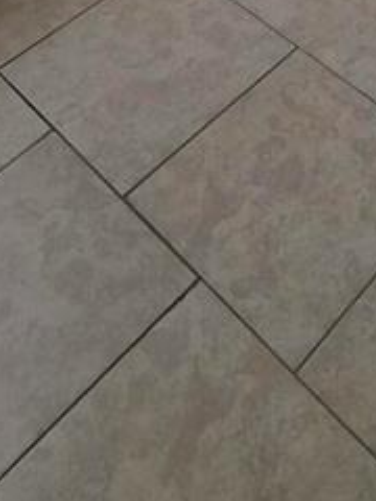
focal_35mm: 65
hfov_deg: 21.6
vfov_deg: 16.1
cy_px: -647
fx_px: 941
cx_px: 393
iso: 160
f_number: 1.9
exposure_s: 1/120
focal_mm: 2.2
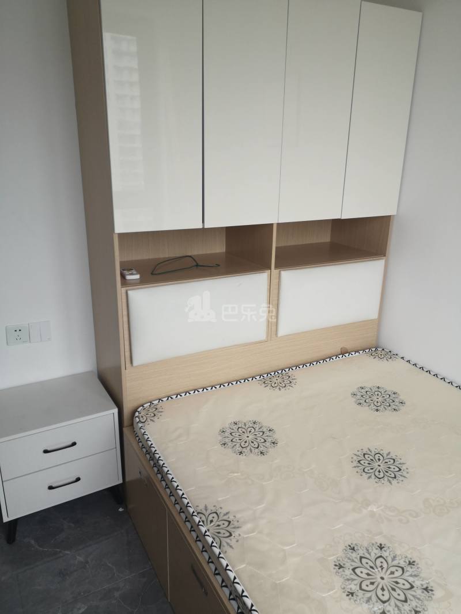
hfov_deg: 51.3
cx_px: 230
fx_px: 480
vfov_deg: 65.3
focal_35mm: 27
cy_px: 307
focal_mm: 3.95
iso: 50
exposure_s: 1/108
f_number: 1.8
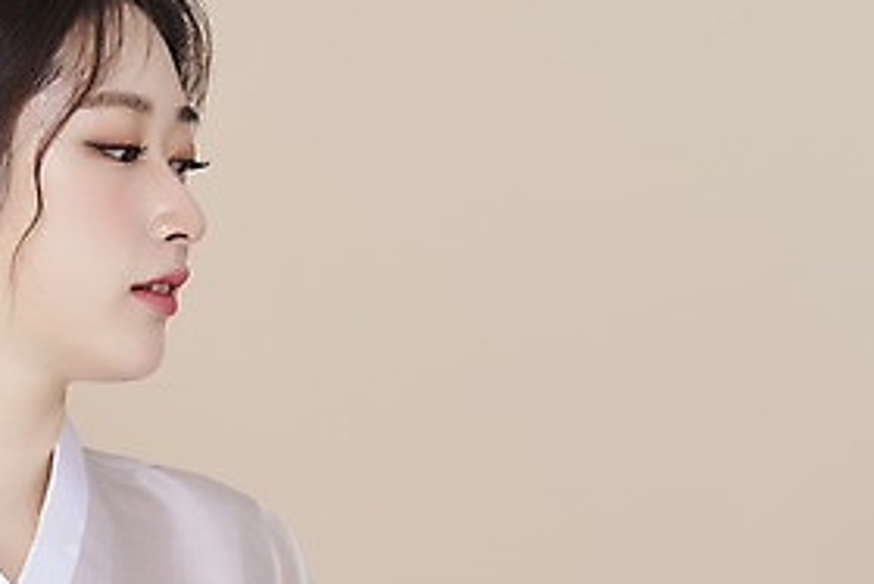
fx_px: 5465
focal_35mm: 225
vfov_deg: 6.1
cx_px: -42
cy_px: 440
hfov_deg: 9.1
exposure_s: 1/125
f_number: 11
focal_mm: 105
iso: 64
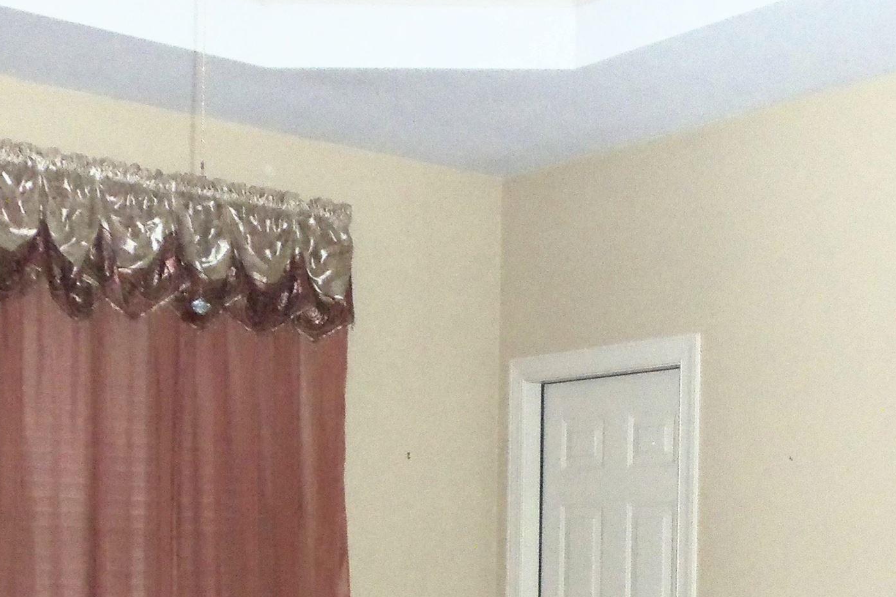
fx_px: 1593
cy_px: 589
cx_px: 713
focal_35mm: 64
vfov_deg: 20.6
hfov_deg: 30.7
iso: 320
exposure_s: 1/60
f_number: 3.3
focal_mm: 5.1
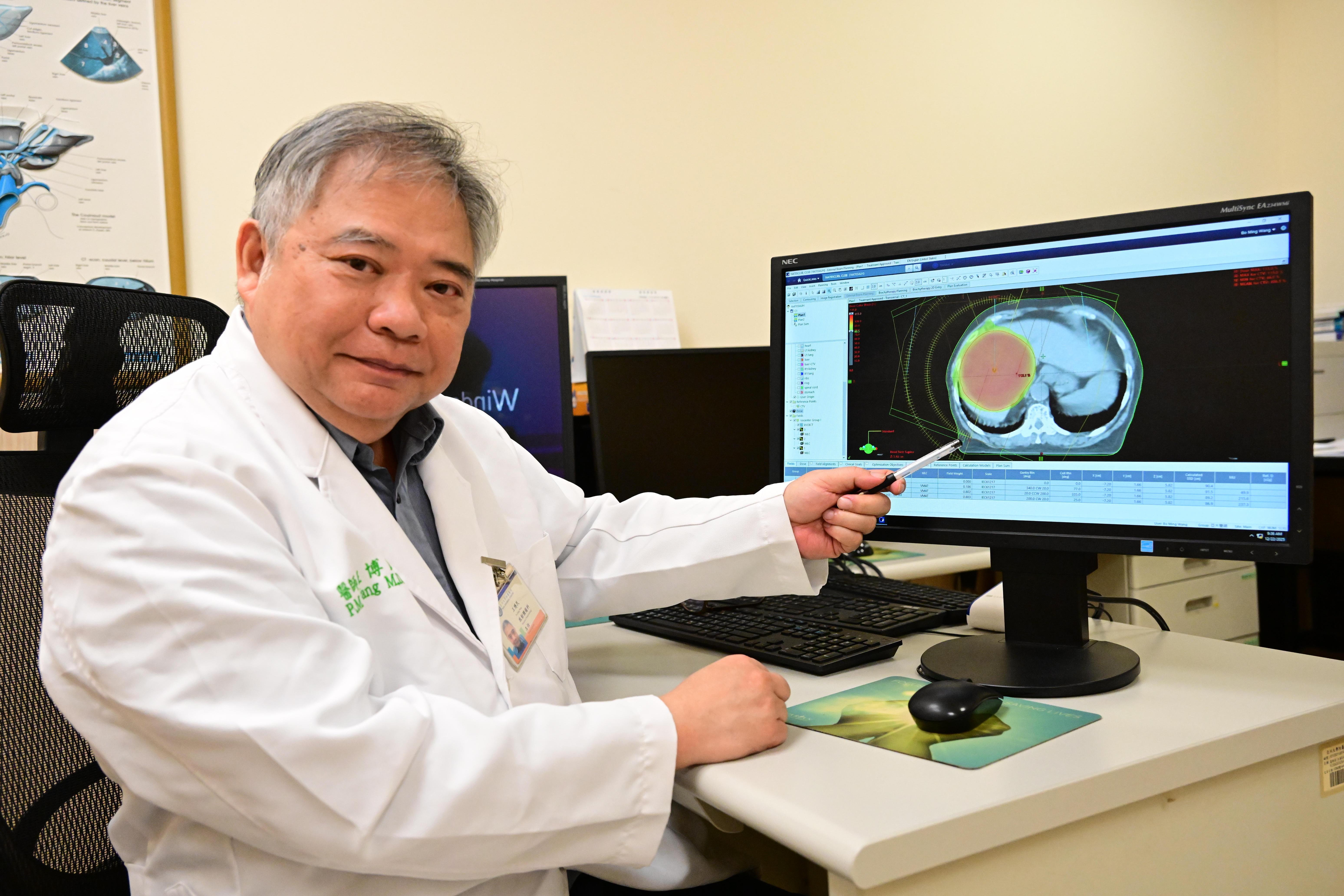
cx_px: 672
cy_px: 448
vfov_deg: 45.0
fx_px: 1083
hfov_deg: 63.7
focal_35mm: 29
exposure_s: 1/1000
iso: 8000
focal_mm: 29
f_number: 4
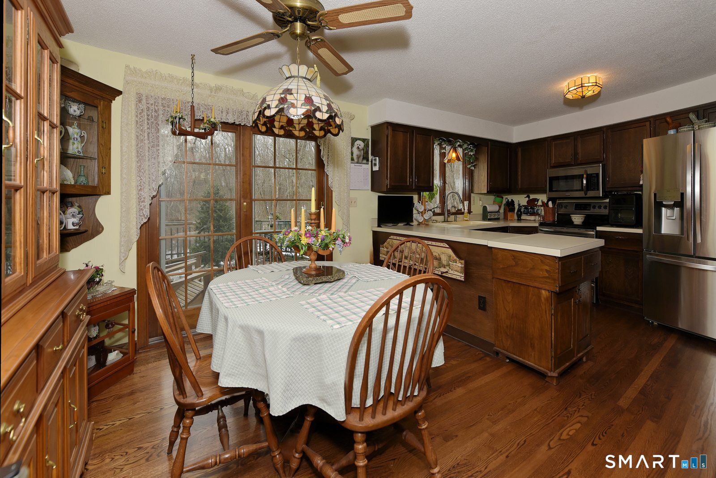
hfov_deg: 104.2
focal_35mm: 14
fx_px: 279
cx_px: 358
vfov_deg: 81.3
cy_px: 239
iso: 200
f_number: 5
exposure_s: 1/200
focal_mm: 14
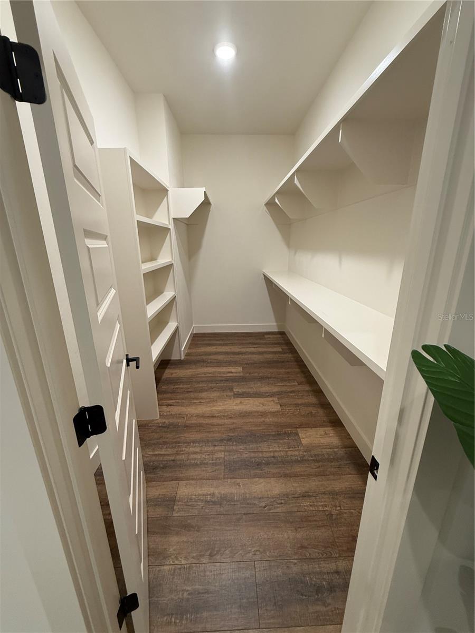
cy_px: 316
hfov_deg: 85.7
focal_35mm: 14
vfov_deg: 102.1
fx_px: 256
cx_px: 238
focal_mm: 2.22
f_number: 2.2
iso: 250
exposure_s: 1/60
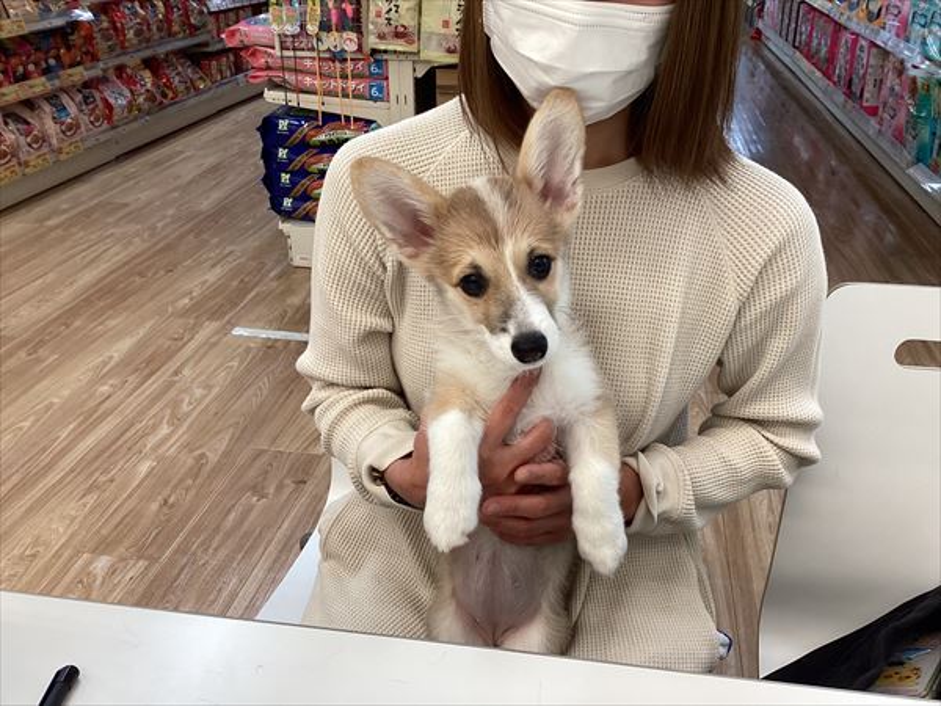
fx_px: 843
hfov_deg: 58.4
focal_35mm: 31
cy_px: 353
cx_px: 470
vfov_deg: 45.4
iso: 64
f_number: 2.4
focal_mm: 3.3
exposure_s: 1/50
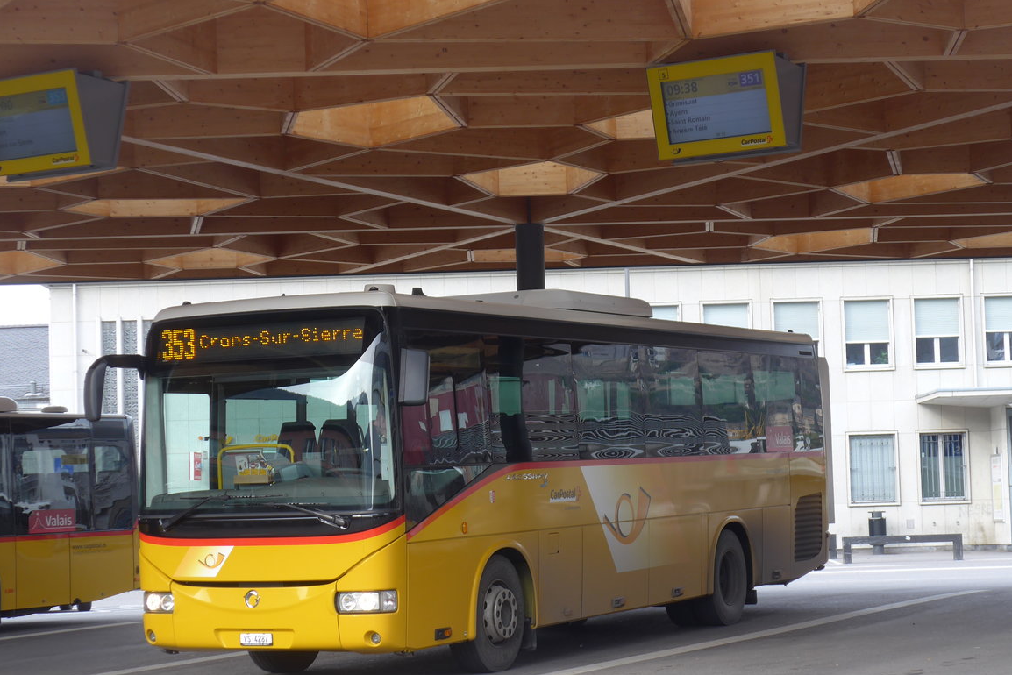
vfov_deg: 17.1
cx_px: 510
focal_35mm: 80
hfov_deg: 25.4
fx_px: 2249
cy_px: 372
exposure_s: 1/80
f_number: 4.2
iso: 80
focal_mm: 15
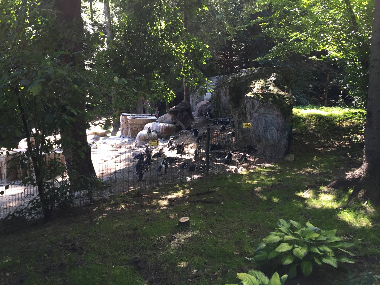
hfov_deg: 61.7
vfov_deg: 48.2
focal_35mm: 29
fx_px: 318
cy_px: 142
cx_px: 190
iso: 50
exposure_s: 1/100
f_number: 2.2
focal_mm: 4.15
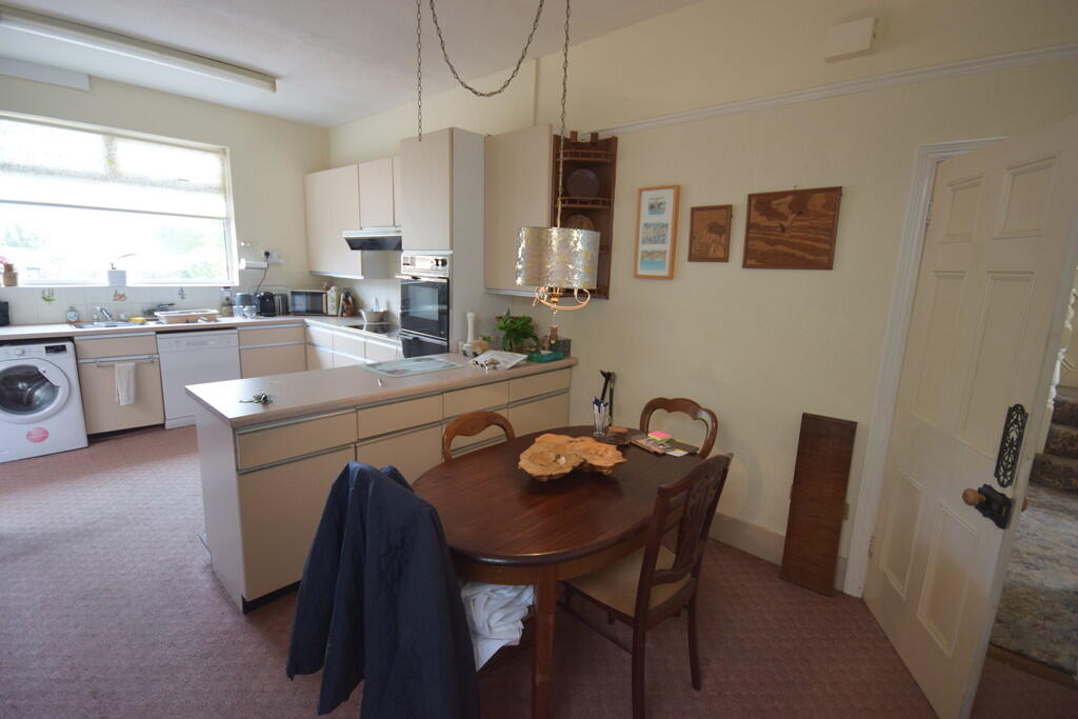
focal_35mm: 16
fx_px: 494
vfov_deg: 72.1
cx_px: 539
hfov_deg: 95.0
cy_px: 360
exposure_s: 1/60
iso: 500
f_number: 4.2
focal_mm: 11
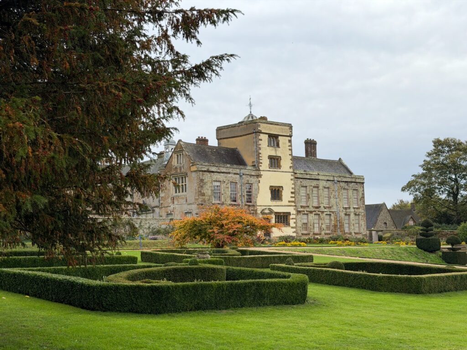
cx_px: 234
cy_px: 175
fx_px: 648
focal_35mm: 48
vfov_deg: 30.3
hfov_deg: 39.7
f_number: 1.78
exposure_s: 1/1678
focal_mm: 6.76
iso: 64
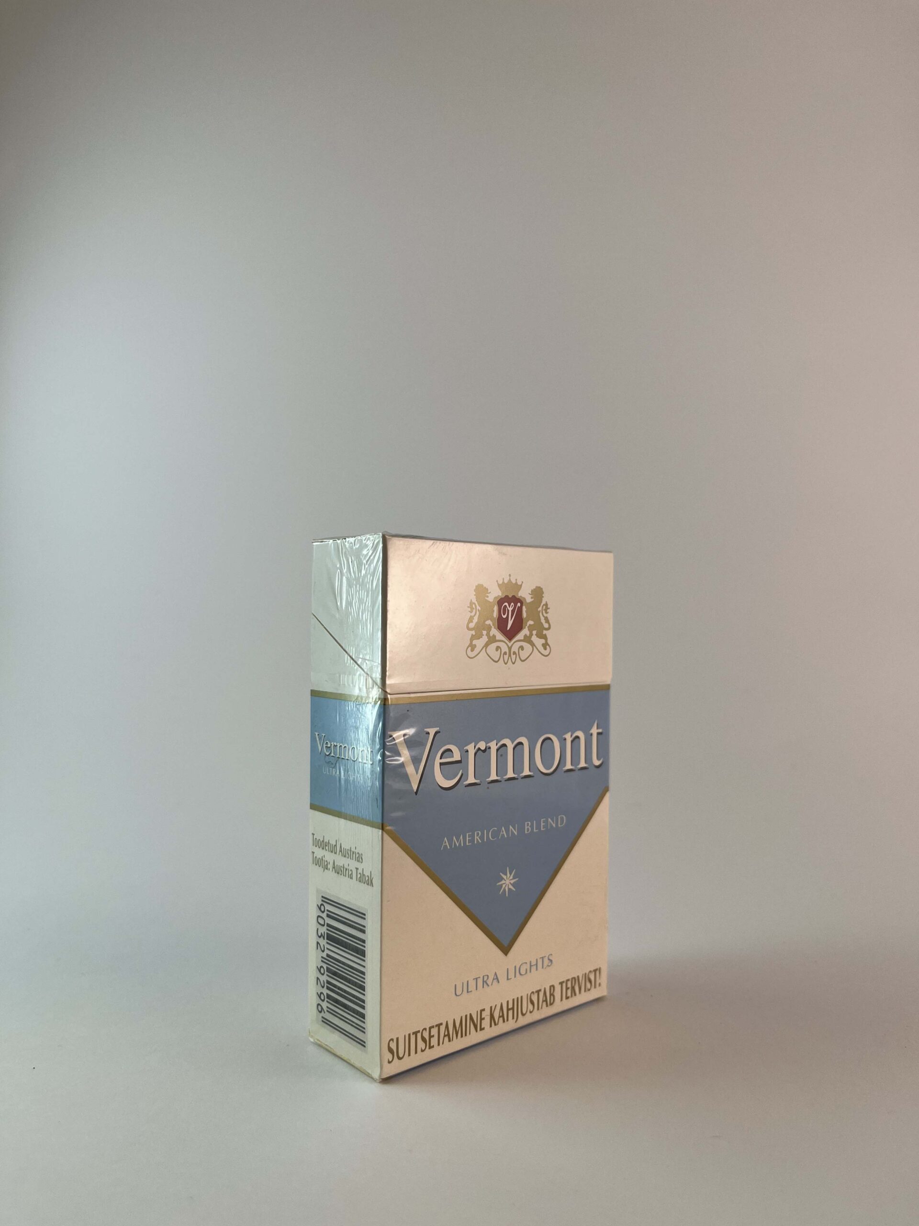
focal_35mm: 26
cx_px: 460
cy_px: 613
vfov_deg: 67.3
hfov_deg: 53.1
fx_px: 920
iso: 50
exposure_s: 1/467
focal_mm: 5.1
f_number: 1.6
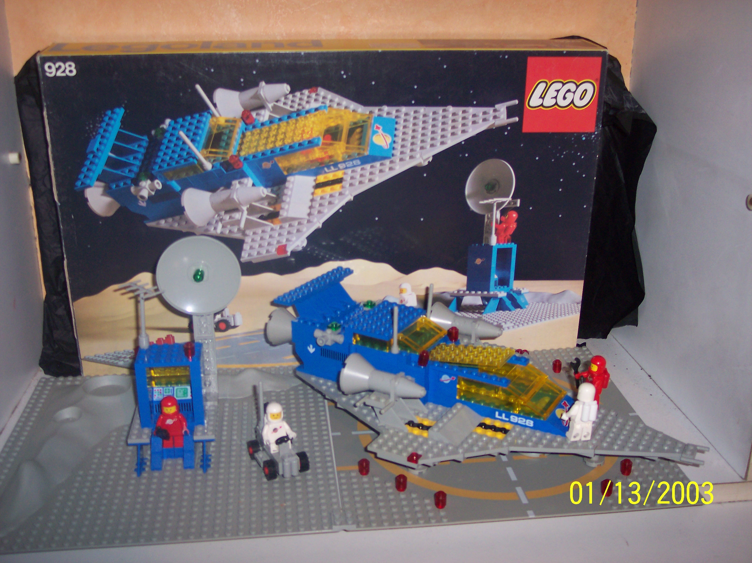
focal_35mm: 38
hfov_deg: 49.0
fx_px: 825
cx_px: 376
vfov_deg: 37.7
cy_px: 282
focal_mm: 8
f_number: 2.8
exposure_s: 1/30
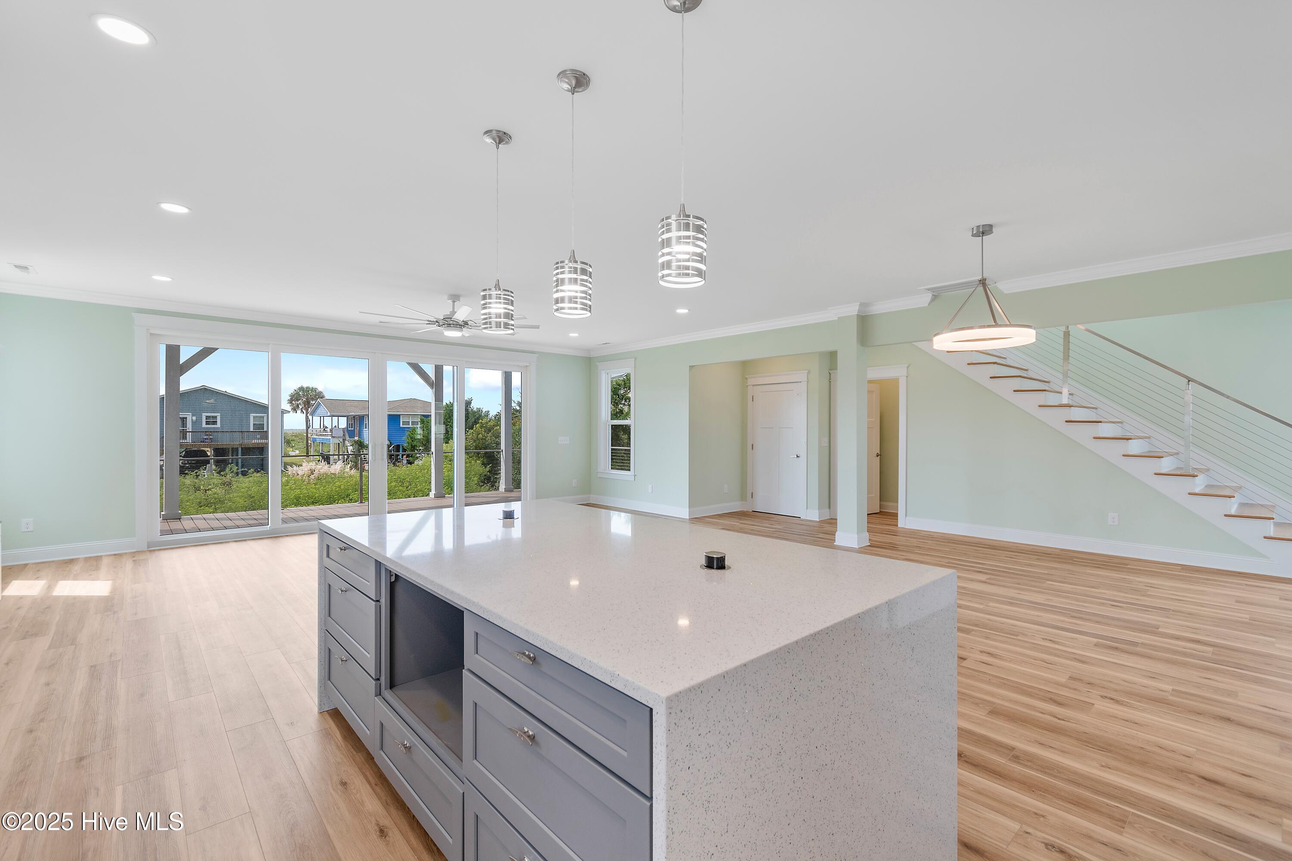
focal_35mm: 15
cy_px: 430
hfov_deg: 100.4
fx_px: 538
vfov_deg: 77.3
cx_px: 646
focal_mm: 10
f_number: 4.5
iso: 100
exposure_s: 1/30
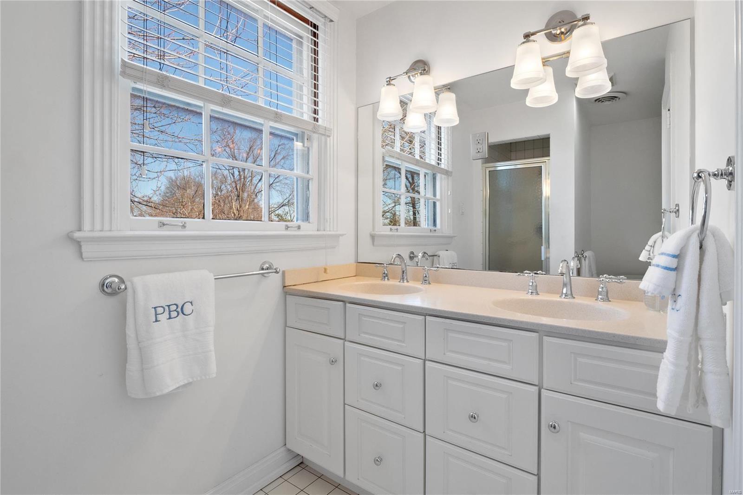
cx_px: 372
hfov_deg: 90.0
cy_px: 248
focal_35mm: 18
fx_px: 371
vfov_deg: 67.4
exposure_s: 1/15
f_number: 8
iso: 400
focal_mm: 9
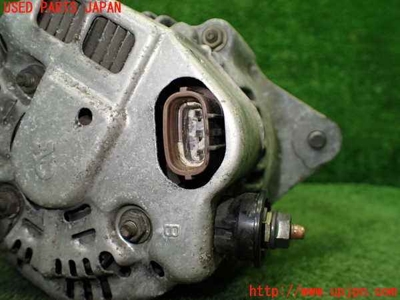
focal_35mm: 30
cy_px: 150
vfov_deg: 46.8
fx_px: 347
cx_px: 200
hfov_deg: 60.0
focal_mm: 5.4
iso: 320
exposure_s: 1/125
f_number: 2.3
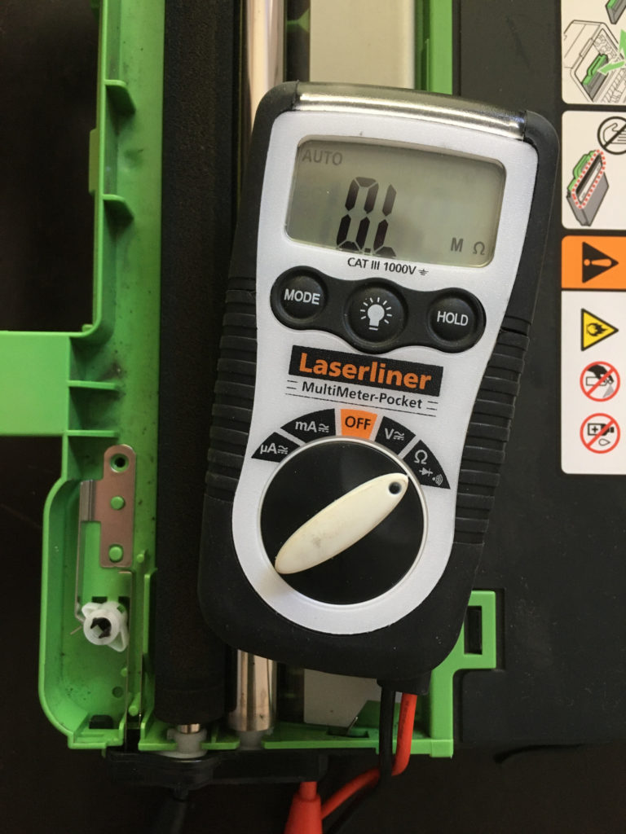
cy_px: 417
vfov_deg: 61.7
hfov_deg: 48.2
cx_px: 313
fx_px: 699
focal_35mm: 29
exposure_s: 1/33
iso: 160
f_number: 2.2
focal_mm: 4.15
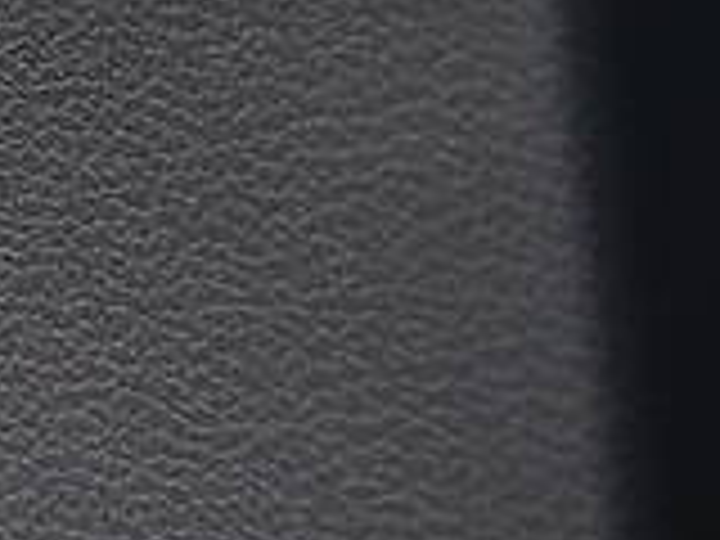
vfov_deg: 4.1
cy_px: -508
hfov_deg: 5.4
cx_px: -842
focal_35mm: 360
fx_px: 7488
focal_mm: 50
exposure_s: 1/30
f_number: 5
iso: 1250
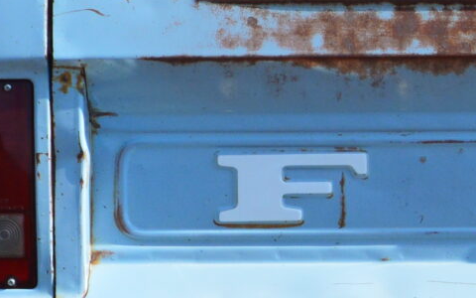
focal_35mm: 407
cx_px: 755
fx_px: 5280
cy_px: 245
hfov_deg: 5.1
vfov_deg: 3.2
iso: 400
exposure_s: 1/400
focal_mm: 50
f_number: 11
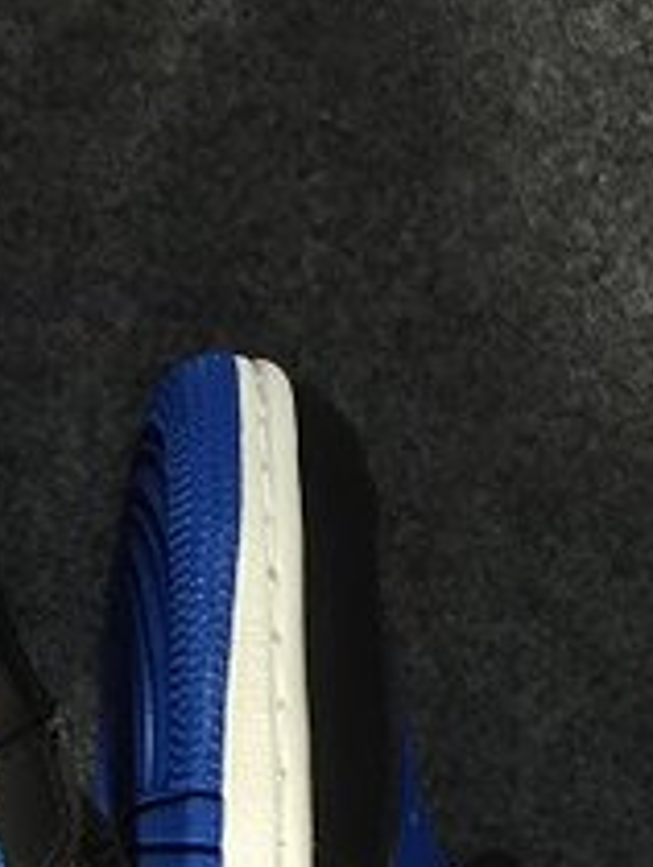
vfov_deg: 17.7
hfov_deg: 14.3
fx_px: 2535
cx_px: -116
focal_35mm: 101
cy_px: 1237
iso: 64
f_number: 2.2
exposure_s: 1/33
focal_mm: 4.15
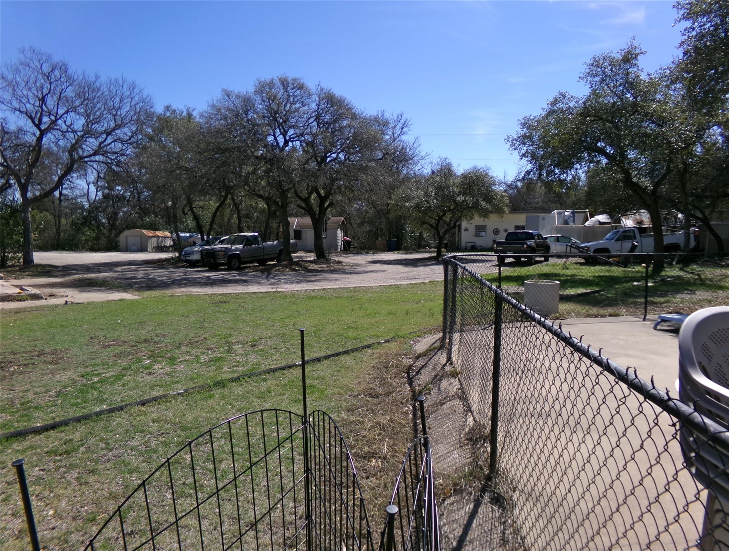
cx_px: 364
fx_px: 507
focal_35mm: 24
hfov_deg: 71.5
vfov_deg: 57.0
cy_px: 276
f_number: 3.7
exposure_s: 1/750
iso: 100
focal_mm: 4.3
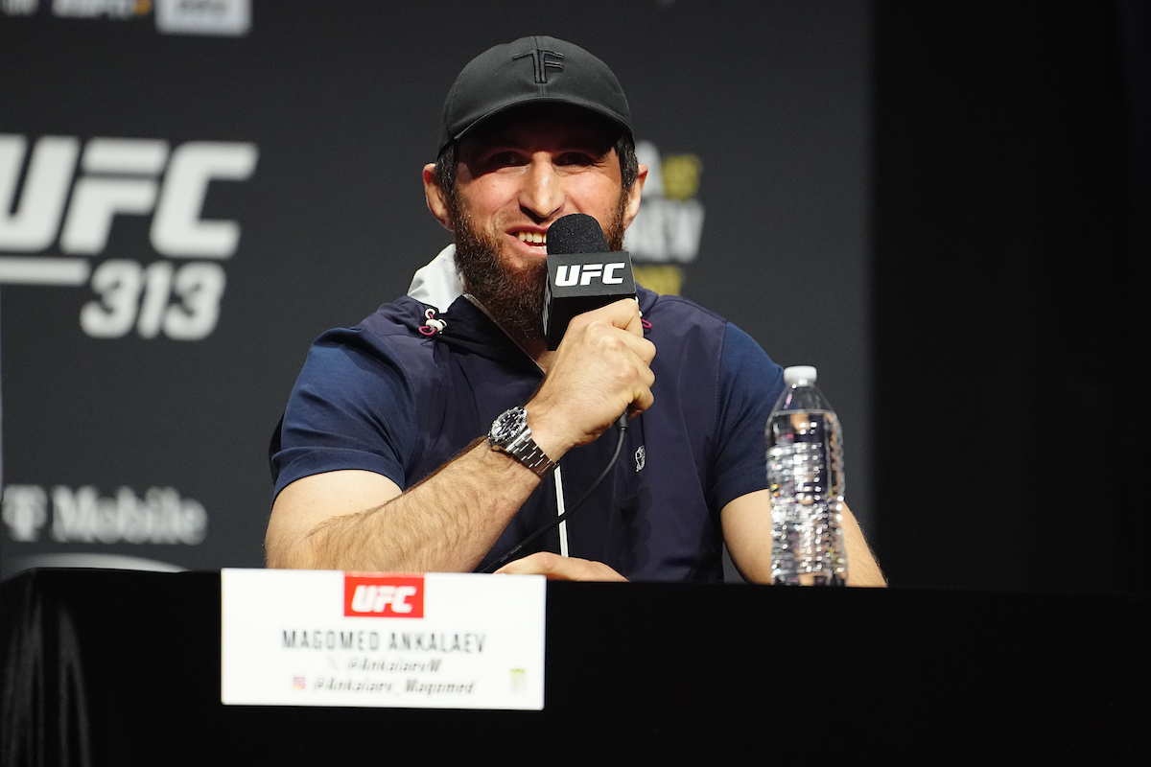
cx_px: 576
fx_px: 9591
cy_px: 384
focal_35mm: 300
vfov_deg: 4.6
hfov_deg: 6.9
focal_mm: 200
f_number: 2.8
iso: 3200
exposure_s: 1/800
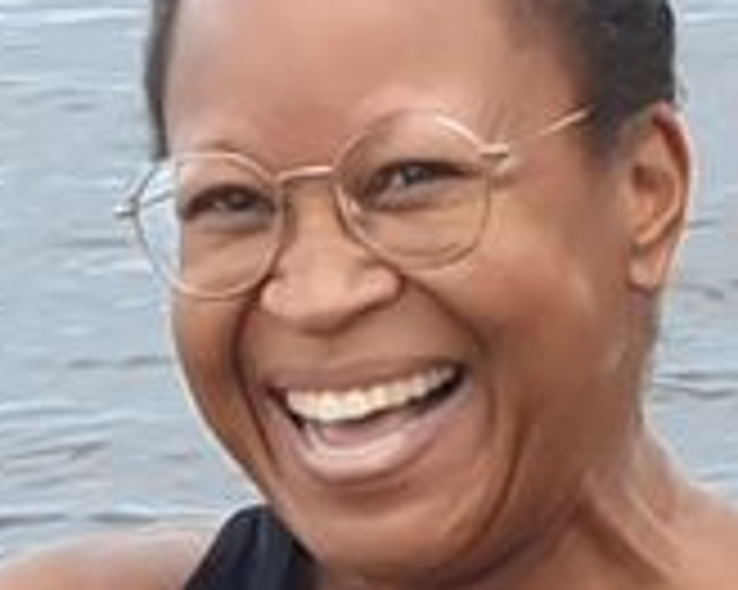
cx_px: 256
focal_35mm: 124
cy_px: 946
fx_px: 2707
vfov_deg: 11.8
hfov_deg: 15.5
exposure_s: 1/436
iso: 50
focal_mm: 4.3
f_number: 2.4
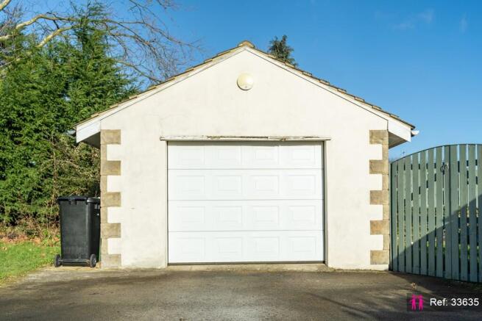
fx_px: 469
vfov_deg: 37.9
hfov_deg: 54.4
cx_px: 241
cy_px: 160
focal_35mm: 35
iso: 500
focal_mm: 35
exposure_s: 1/4000
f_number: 4.5
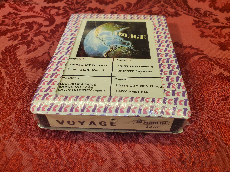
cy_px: 86
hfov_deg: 67.3
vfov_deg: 53.1
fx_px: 173
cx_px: 115
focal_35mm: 26
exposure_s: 1/120
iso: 160
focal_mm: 4.3
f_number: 2.4
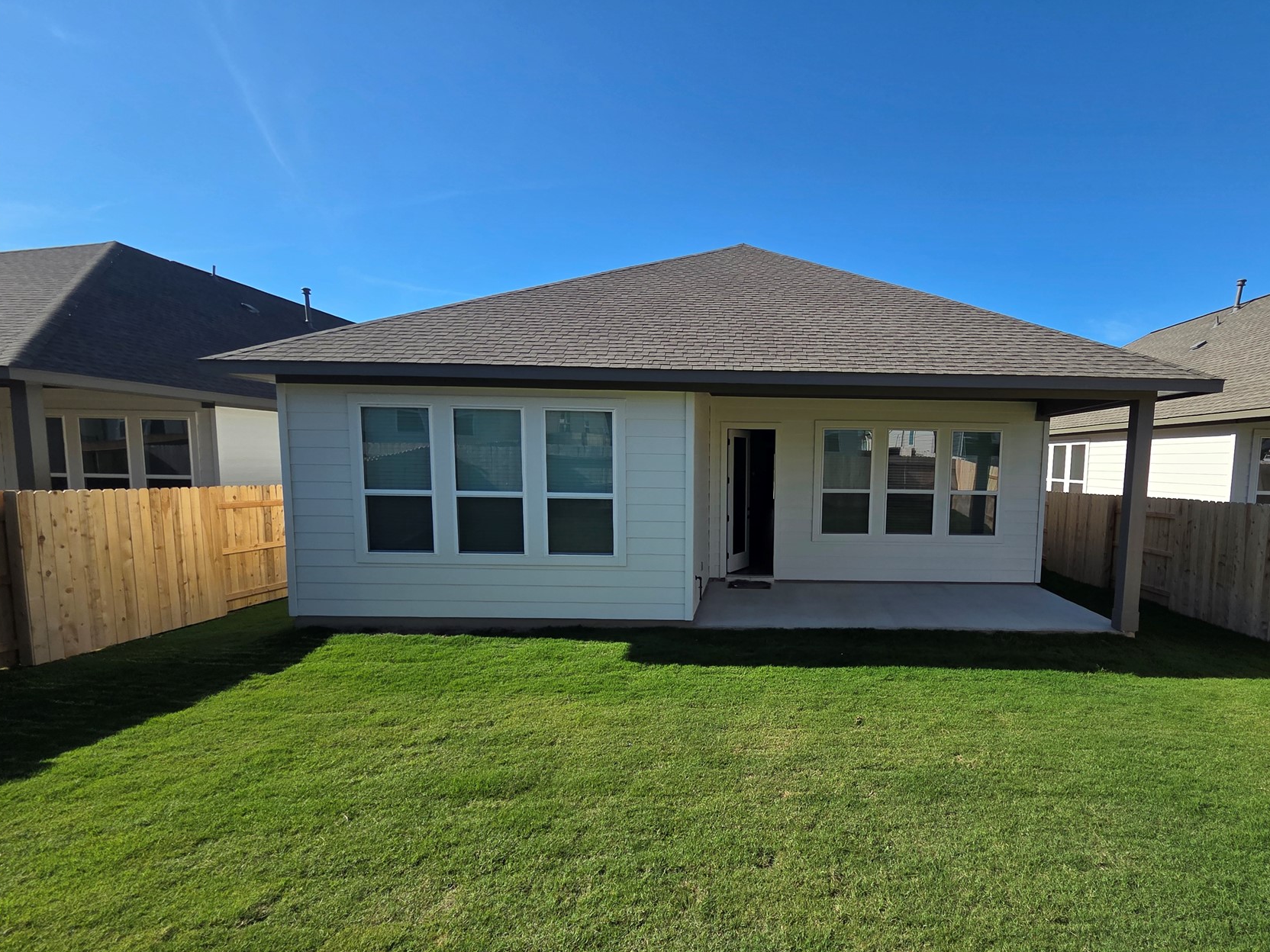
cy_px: 523
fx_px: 587
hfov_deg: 93.1
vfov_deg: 77.9
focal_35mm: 16
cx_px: 772
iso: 50
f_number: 2.2
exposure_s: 1/1951
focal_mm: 2.2
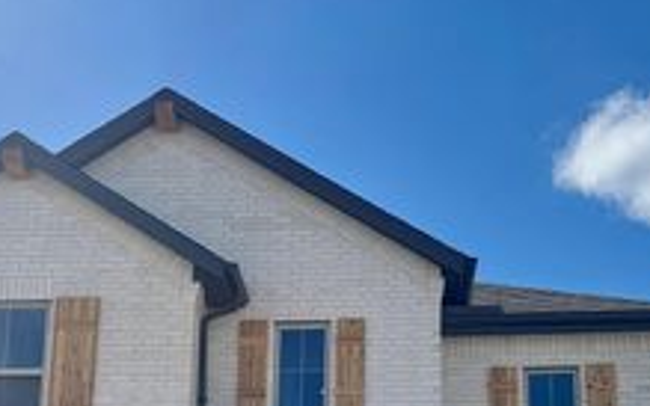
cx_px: 297
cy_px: 487
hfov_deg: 35.1
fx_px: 1028
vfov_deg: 20.9
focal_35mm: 58
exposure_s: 1/6410
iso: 80
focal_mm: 6.76
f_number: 1.78
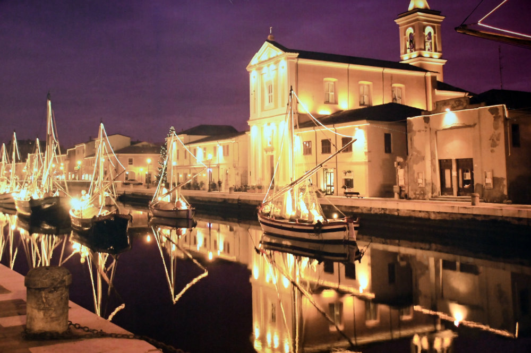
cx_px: 266
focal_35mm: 44
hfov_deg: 44.5
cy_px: 176
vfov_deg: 30.5
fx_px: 648
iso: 3200
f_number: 5.3
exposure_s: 1/80
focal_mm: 44
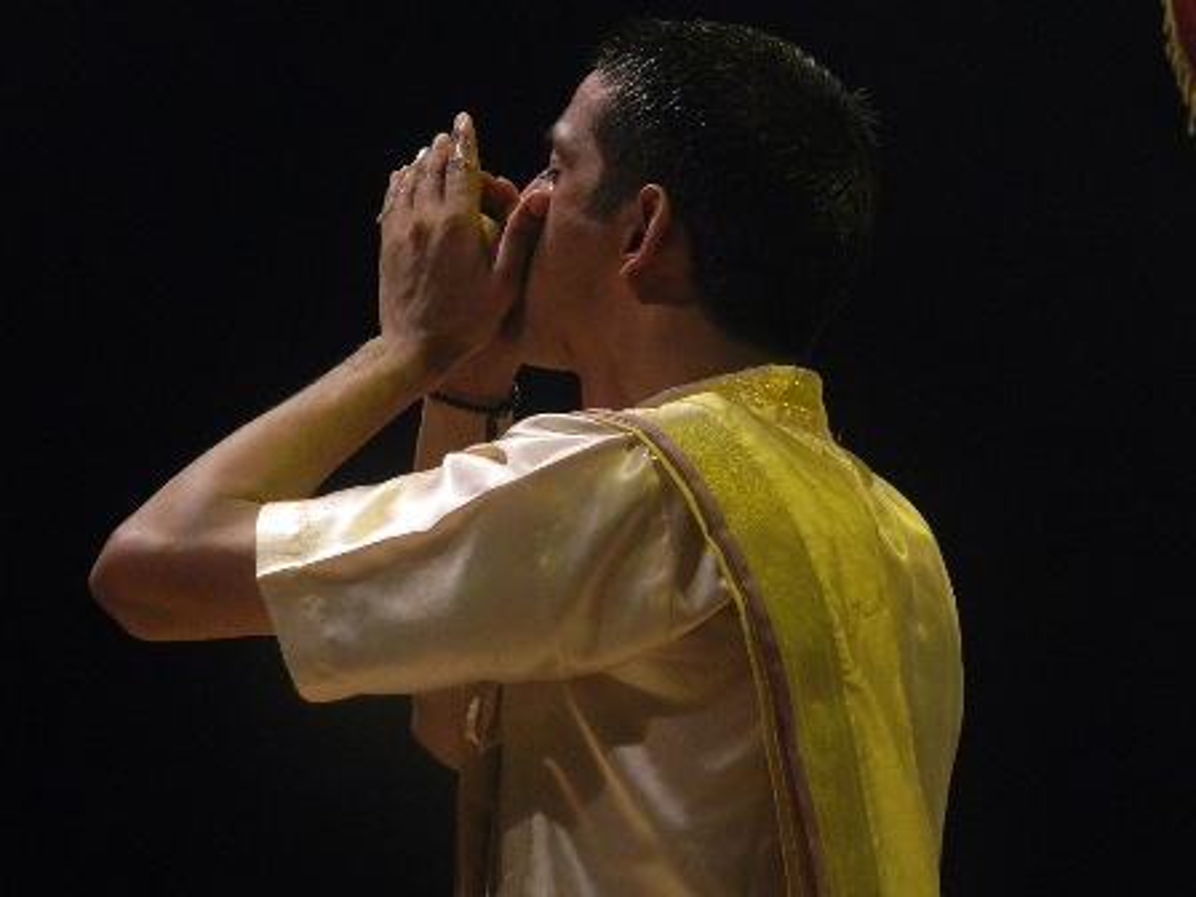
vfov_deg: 8.4
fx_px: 6115
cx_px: 598
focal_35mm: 177
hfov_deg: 11.2
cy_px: 448
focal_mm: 31.8
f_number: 5.1
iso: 400
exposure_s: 1/15
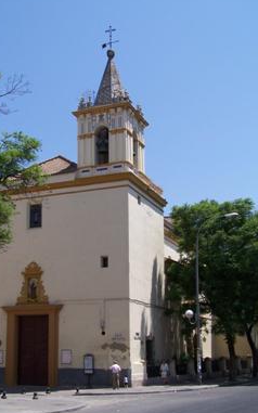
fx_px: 551
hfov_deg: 26.3
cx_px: 105
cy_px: 207
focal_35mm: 49
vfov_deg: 41.1
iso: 80
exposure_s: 1/800
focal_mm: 7.1
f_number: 4
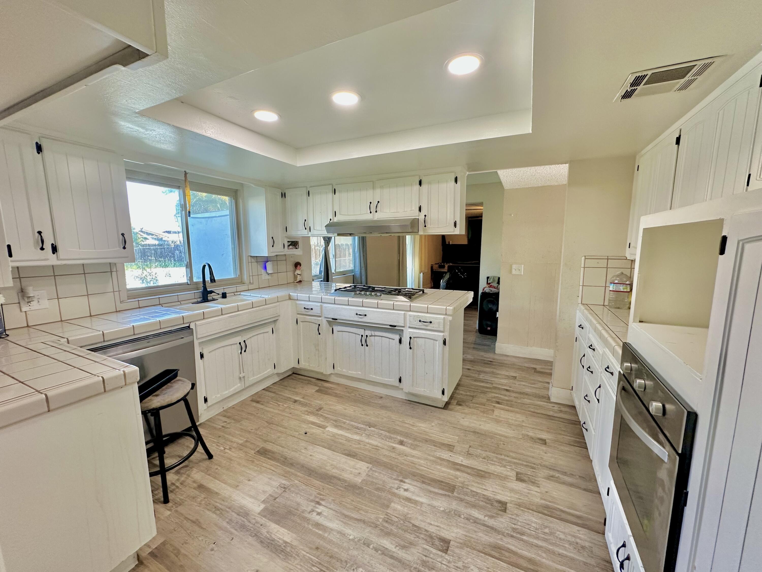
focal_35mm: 14
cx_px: 381
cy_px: 286
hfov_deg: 102.1
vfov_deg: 85.7
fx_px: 308
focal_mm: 2.22
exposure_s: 1/120
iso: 200
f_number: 2.2
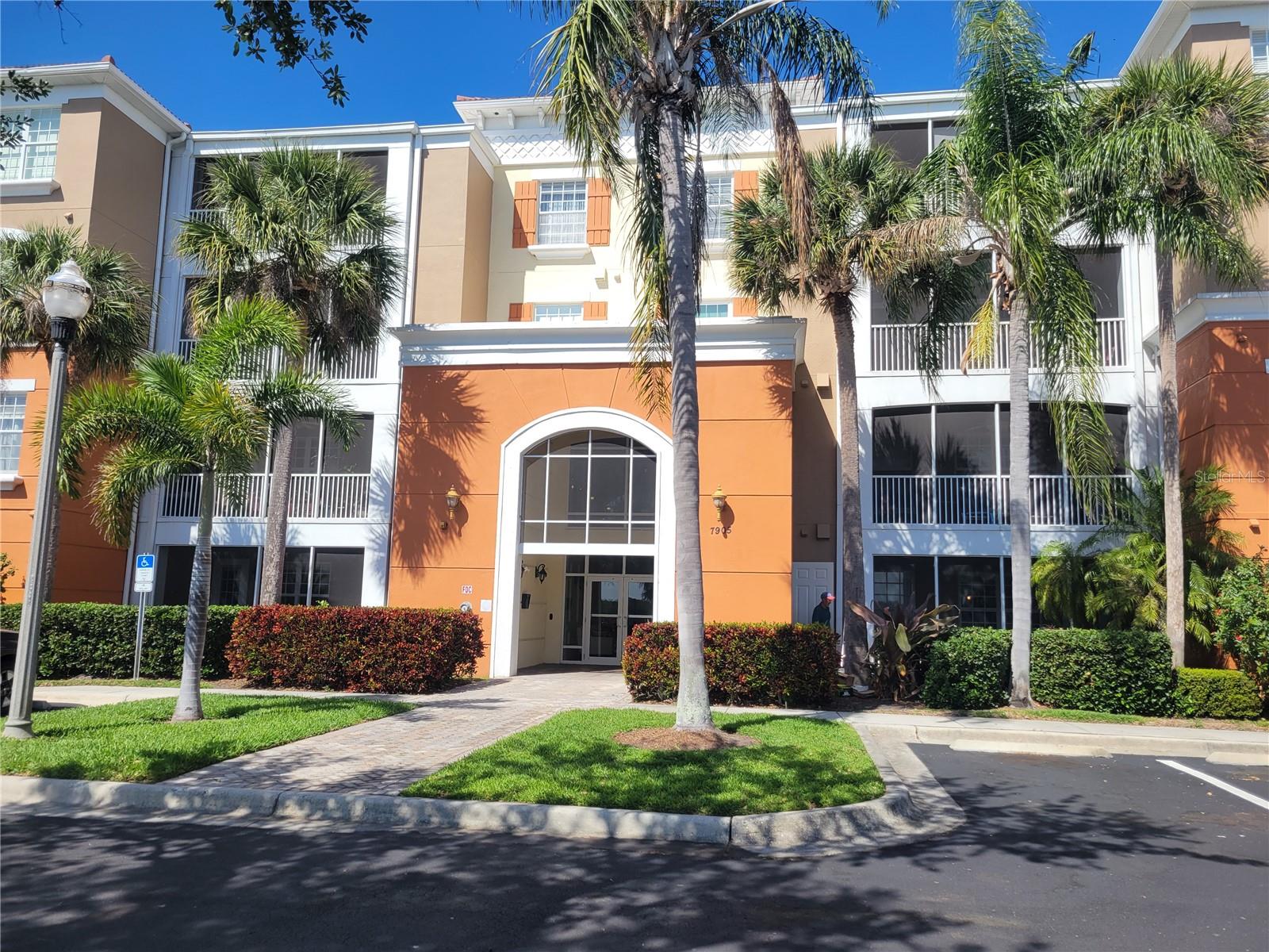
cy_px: 476
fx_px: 953
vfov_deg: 53.1
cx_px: 634
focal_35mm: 26
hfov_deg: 67.3
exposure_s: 1/1946
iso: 40
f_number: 1.8
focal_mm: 5.4
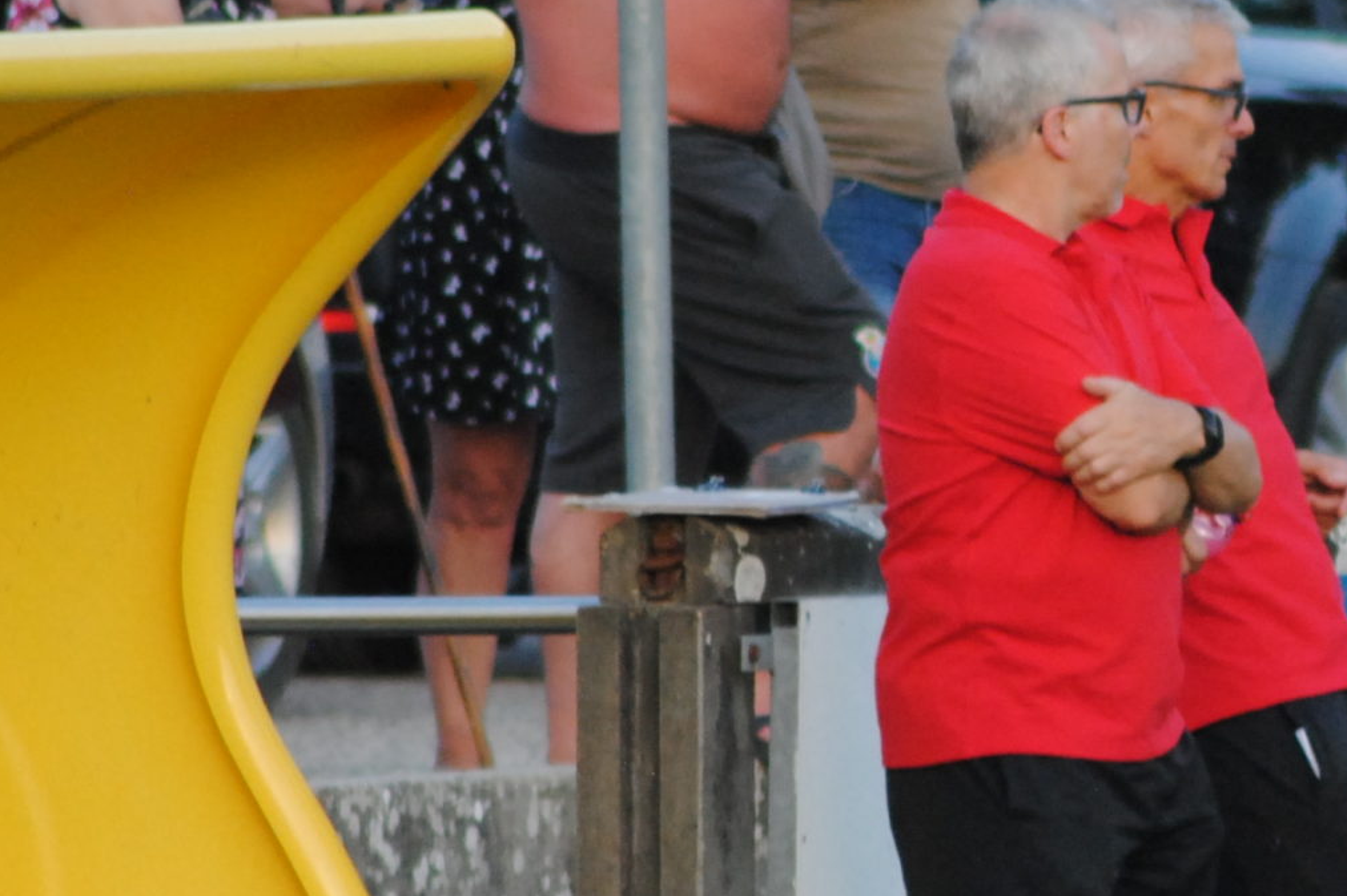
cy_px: 596
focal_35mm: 1141
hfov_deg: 1.8
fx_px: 42676
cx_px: 1316
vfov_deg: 1.2
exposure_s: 1/500
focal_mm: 300
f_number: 5.6
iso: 800
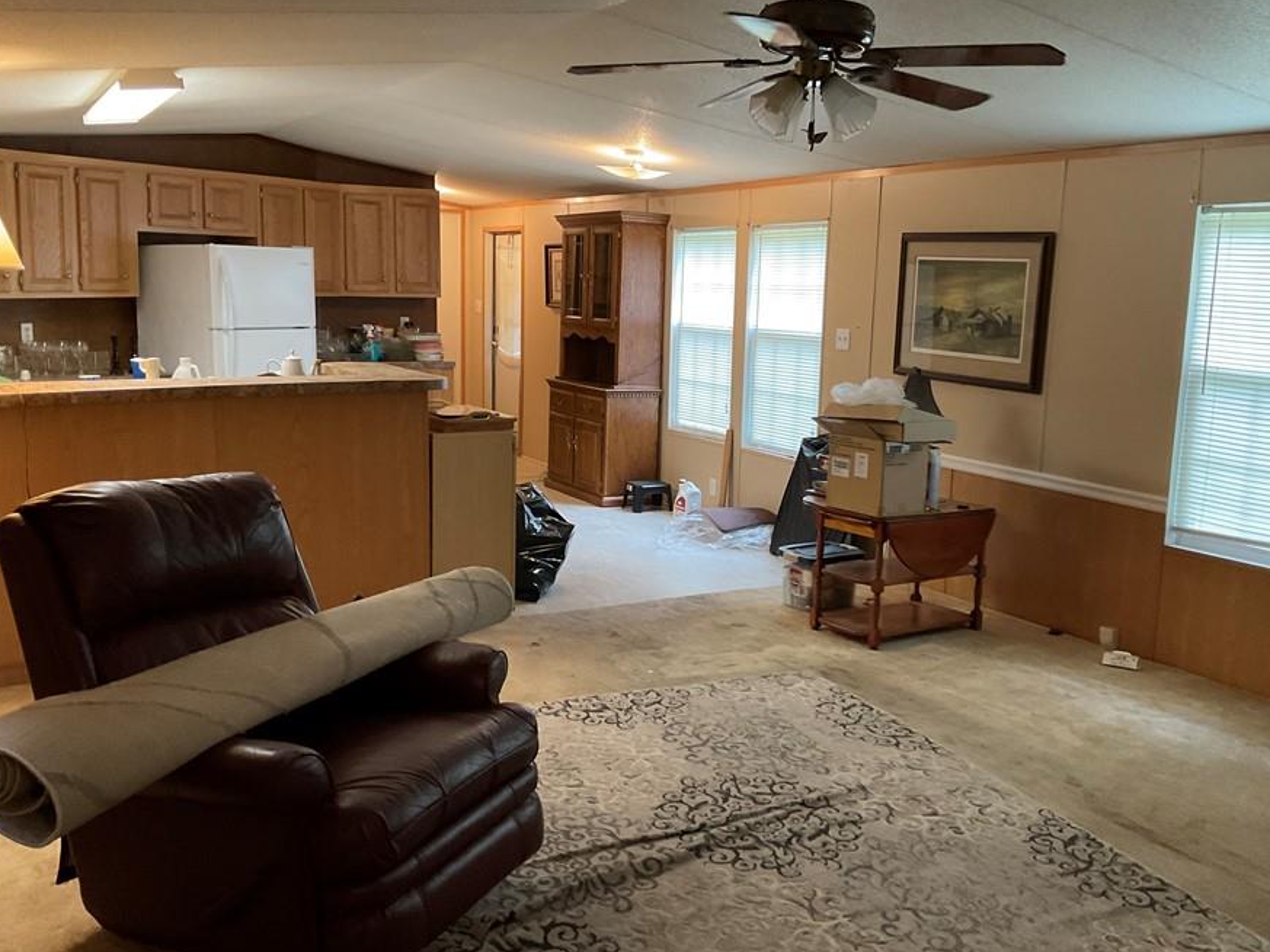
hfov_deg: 53.9
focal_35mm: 34
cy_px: 468
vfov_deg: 41.8
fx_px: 1248
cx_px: 665
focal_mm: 3
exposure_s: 1/40
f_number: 1.8
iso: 250
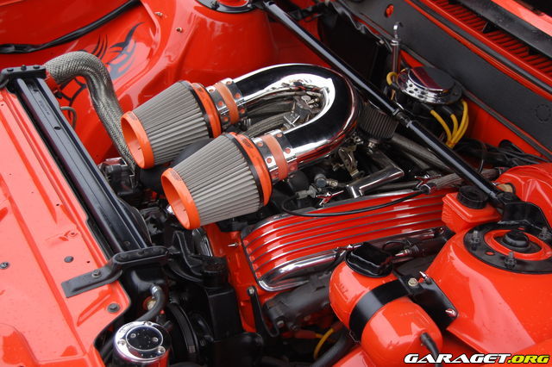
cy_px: 184
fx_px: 874
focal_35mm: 57
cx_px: 276
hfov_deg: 35.1
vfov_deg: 23.8
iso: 400
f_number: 5
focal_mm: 38
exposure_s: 1/200
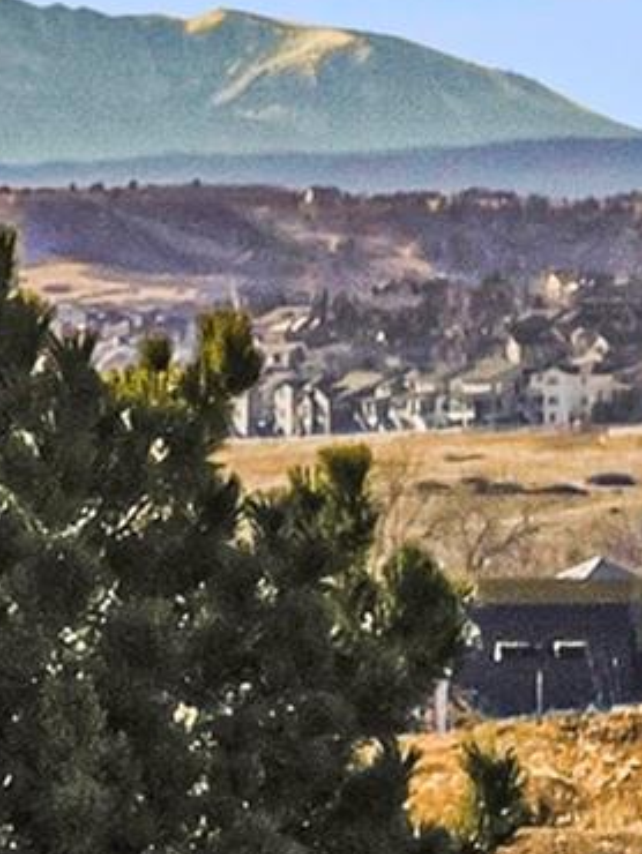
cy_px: 272
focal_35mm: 847
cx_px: -628
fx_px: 20921
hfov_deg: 1.8
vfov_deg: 2.3
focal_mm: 68
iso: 100
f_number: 8
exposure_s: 1/320
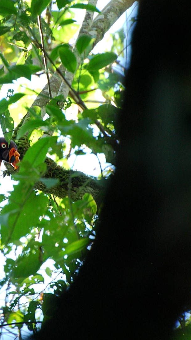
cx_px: 5
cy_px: 170
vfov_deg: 3.0
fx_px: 6382
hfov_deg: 1.7
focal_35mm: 709
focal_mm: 300
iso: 400
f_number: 7.1
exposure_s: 1/60
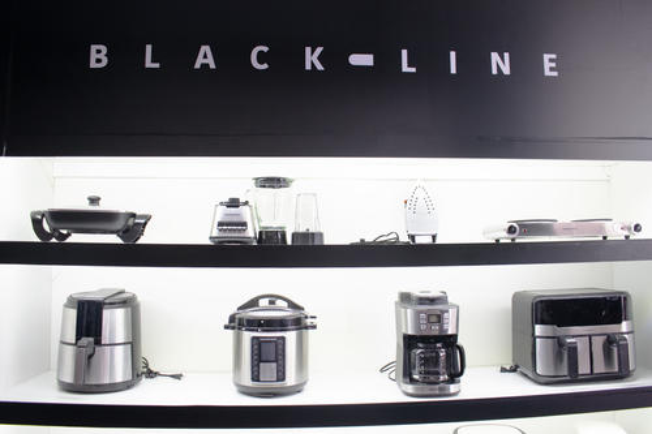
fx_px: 1141
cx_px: 326
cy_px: 217
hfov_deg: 31.9
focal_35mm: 63
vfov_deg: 21.6
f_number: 5
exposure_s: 1/90
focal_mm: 42
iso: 1250
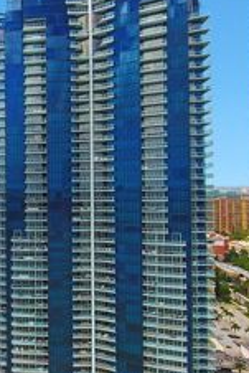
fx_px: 476
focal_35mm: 46
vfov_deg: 42.0
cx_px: -119
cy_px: 258
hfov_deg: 23.7
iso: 100
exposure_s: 1/950
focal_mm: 3.61
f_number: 2.8
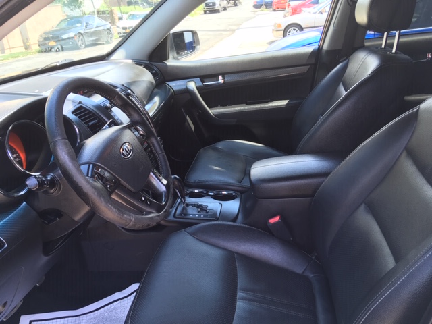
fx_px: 362
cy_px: 162
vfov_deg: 48.2
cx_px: 216
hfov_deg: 61.7
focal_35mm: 29
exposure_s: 1/120
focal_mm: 4.15
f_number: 2.2
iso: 40
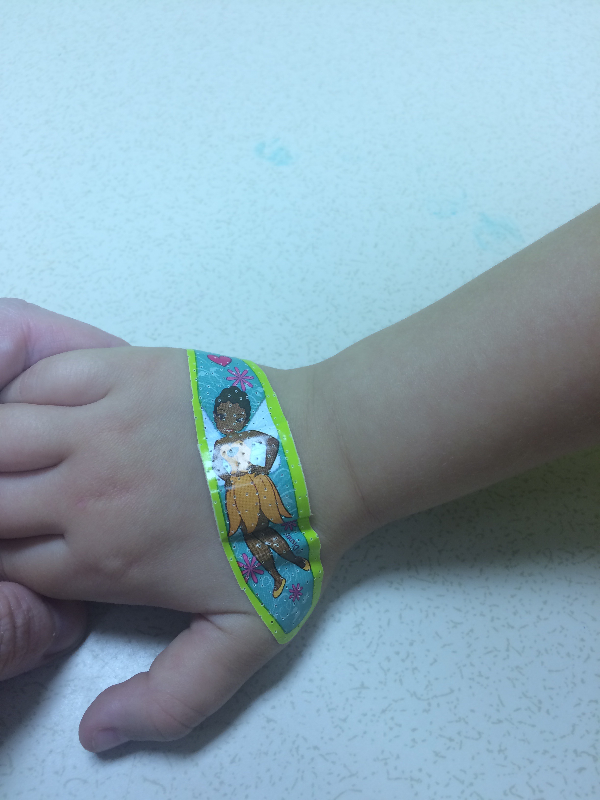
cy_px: 400
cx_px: 300
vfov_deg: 61.7
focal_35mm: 29
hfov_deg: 48.2
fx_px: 670
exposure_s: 1/30
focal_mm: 4.15
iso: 40
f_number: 2.2
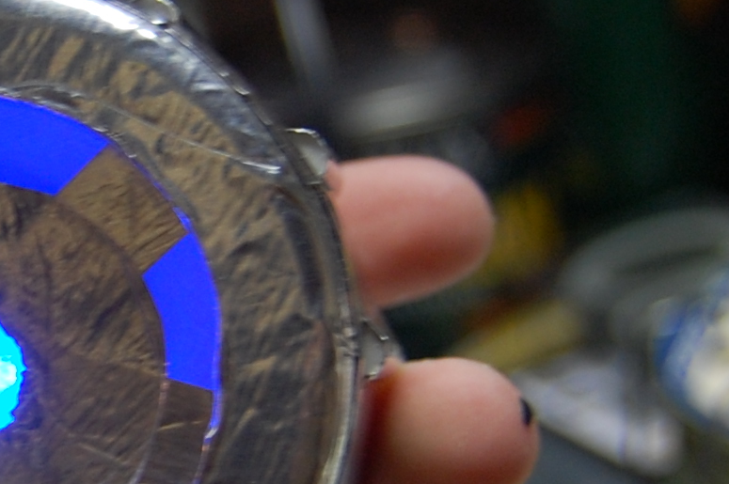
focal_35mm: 163
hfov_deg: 12.3
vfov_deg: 8.4
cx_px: -188
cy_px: 323
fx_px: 3297
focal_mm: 28
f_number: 4.2
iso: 400
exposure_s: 1/40
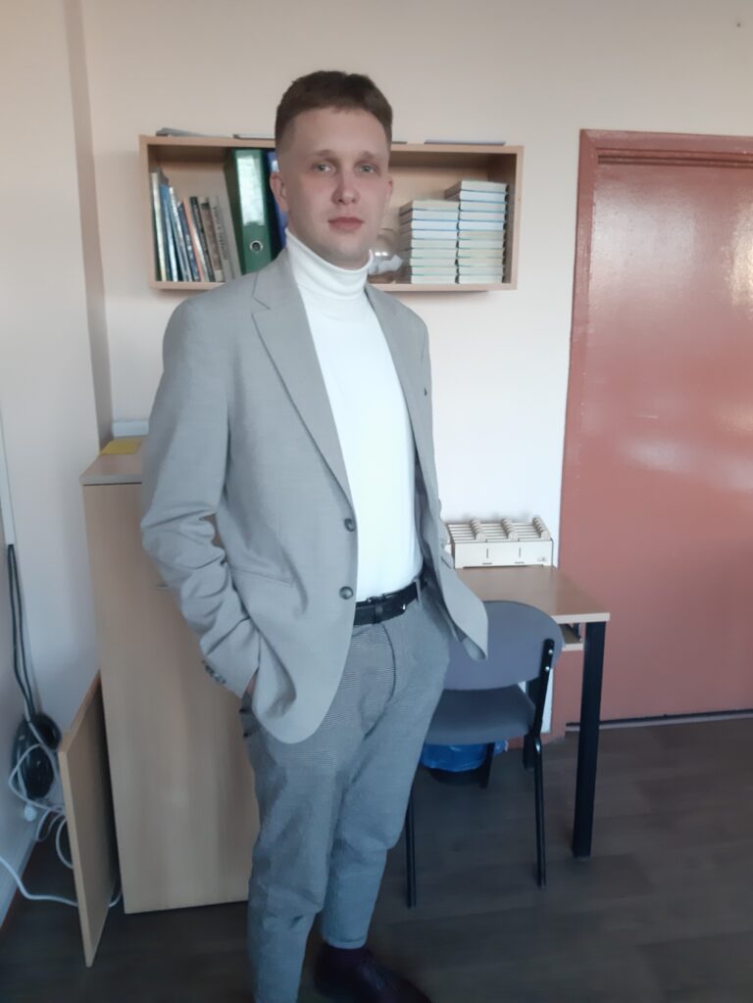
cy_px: 502
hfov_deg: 51.4
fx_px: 783
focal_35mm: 27
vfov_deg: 65.3
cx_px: 376
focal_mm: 3.93
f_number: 1.7
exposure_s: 1/50
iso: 320
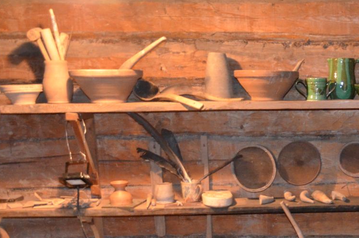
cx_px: 360
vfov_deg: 18.4
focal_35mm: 69
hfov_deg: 27.6
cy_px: 303
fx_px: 687
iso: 3200
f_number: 3.5
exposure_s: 1/60
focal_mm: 18
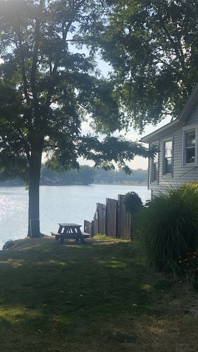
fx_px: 382
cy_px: 177
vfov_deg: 49.4
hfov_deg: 28.4
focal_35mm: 41
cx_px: 40
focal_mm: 4
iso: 20
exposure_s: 1/2088
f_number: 1.8
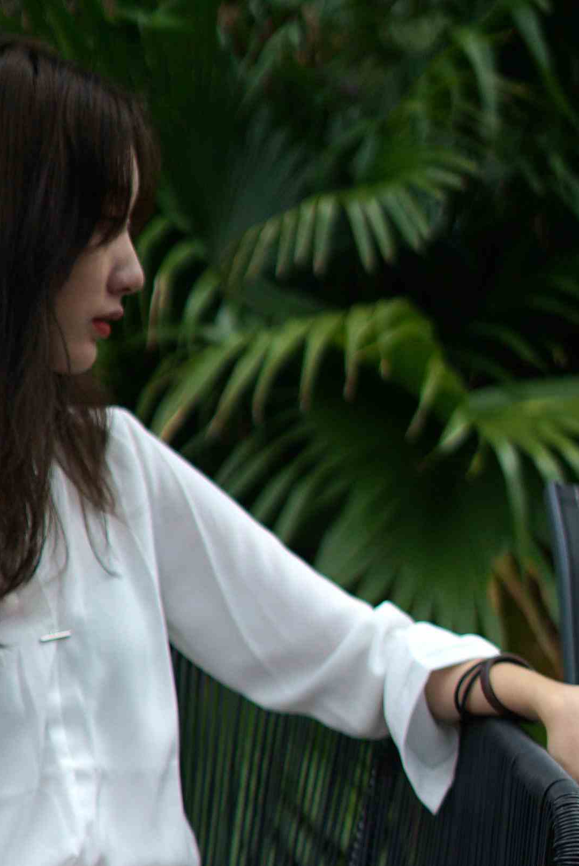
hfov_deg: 10.5
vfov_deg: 15.1
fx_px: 3155
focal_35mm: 131
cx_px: 182
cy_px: 1023
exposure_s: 1/8000
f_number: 1.8
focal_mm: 50
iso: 200
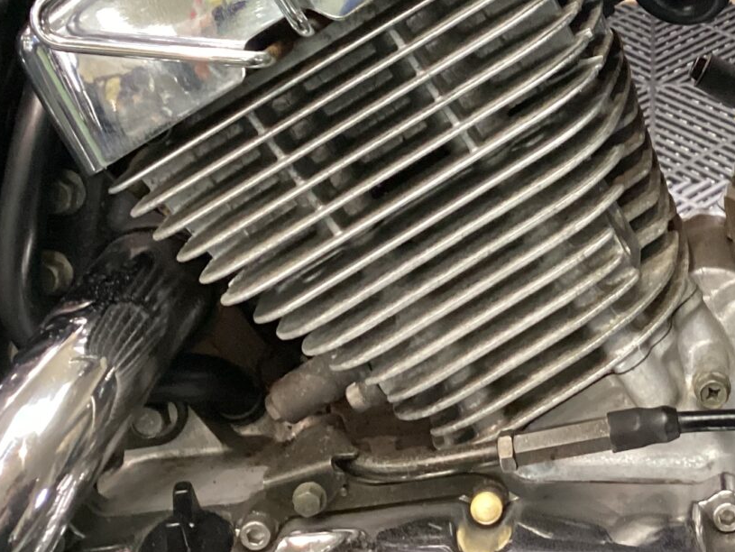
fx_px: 1551
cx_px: 725
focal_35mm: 73
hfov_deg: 25.4
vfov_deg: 19.6
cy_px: 13
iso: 400
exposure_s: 1/40
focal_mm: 3.3
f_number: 2.4
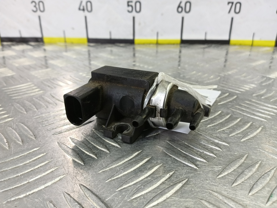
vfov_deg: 58.9
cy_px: 104
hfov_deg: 73.9
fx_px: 184
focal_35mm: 23
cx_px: 138
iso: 144
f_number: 1.6
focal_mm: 4.11
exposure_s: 1/50
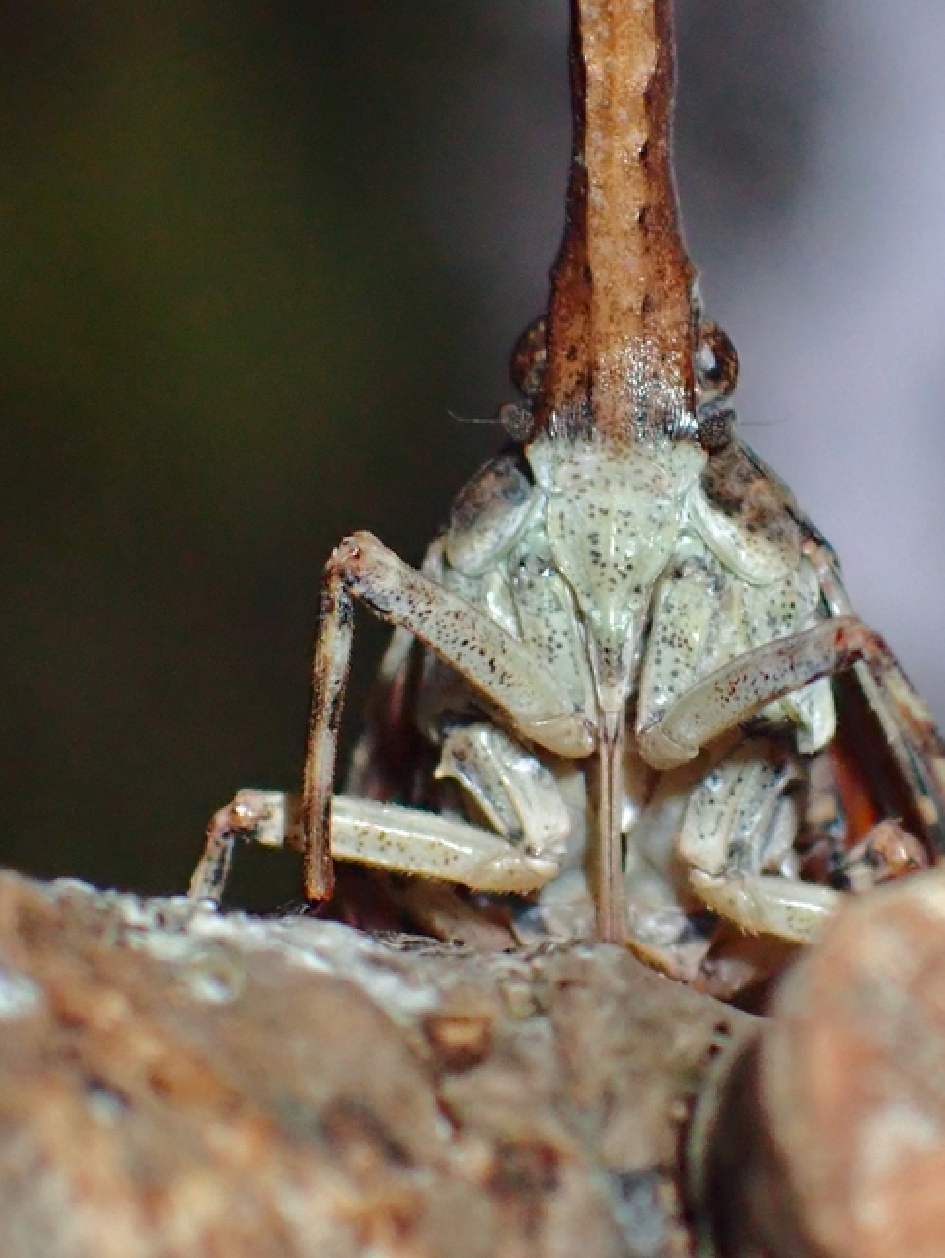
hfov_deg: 11.1
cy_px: 448
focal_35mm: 134
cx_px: 577
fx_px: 4874
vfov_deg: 14.7
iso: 800
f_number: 14
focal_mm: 18
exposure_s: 1/100
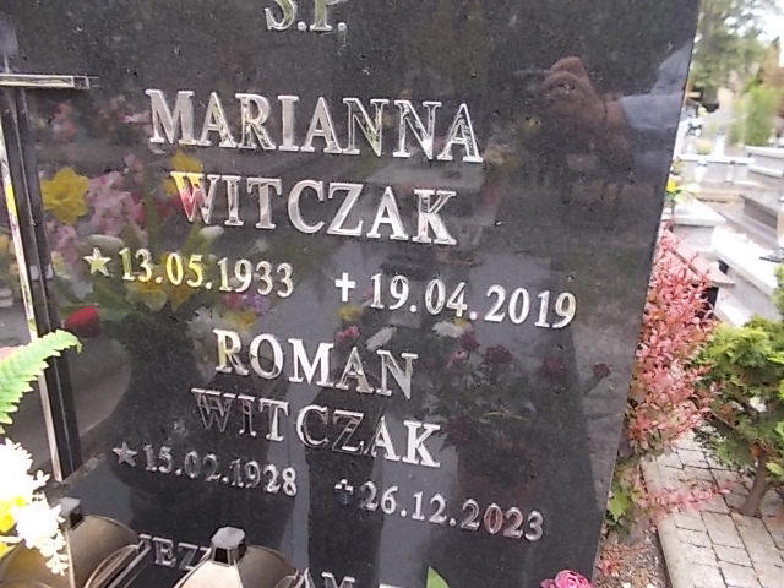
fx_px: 589
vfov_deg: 53.1
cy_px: 294
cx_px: 392
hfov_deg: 67.3
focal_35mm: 26
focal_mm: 4.6
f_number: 3.2
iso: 80
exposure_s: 1/40
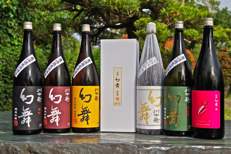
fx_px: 385
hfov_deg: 33.4
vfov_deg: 22.6
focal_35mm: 60
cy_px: 77
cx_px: 116
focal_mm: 40
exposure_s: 1/640
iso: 200
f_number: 7.1
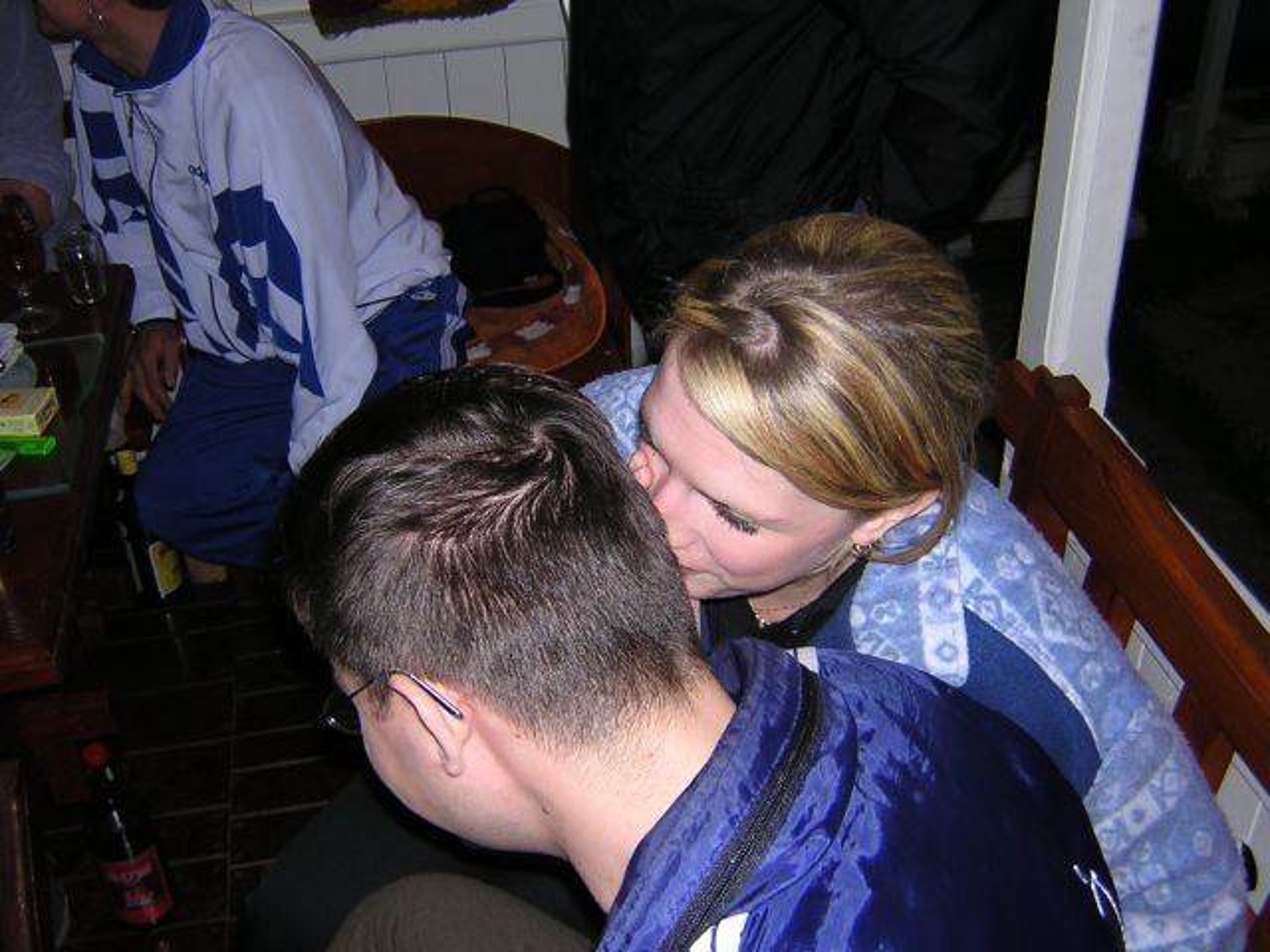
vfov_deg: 39.7
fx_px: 1321
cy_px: 476
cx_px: 635
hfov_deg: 51.4
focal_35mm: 36
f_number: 2.6
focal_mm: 4.7
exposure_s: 1/60.1
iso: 100
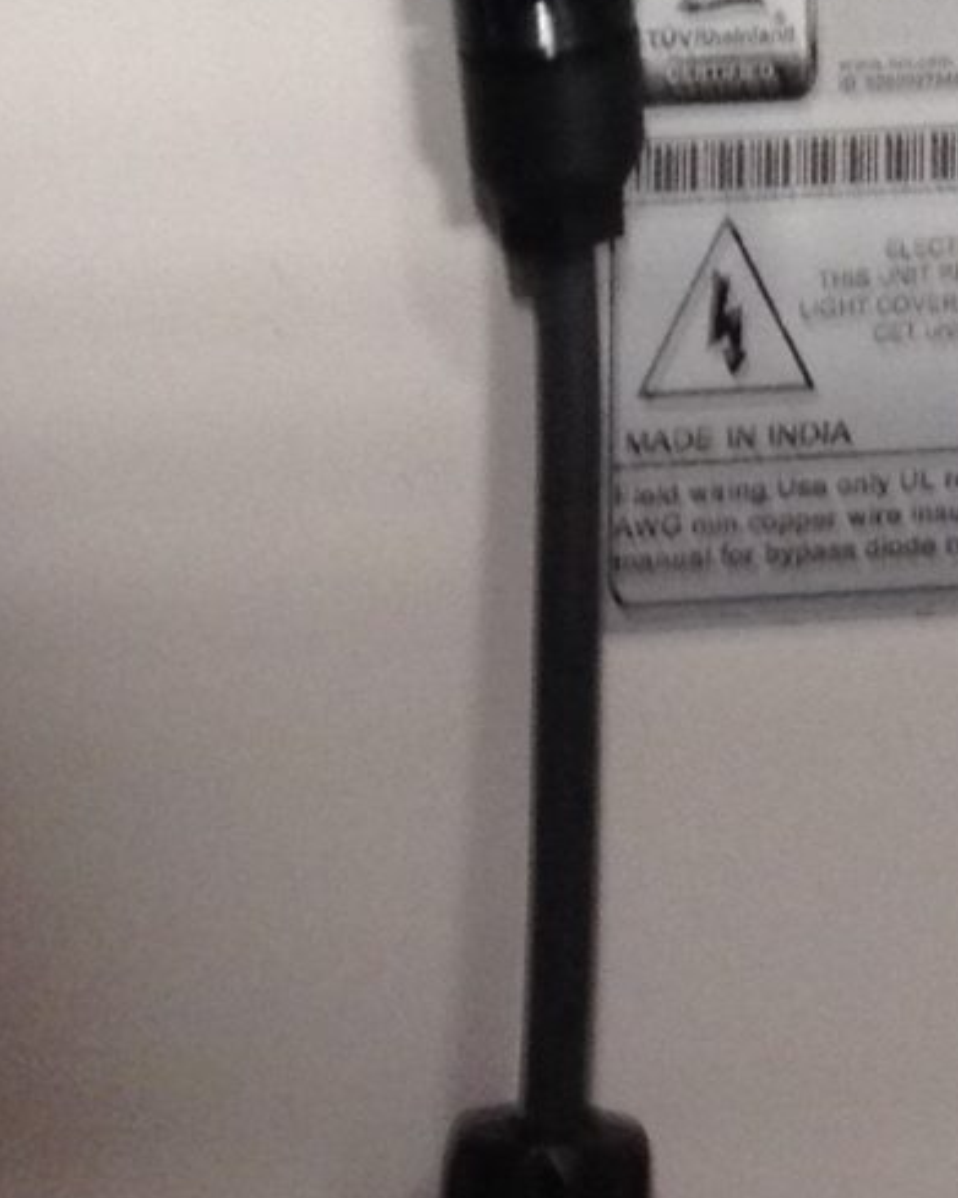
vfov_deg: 10.1
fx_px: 6346
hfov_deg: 8.5
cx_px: 1152
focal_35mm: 179
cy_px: -1056
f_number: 2.4
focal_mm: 4.28
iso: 80
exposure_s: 1/20
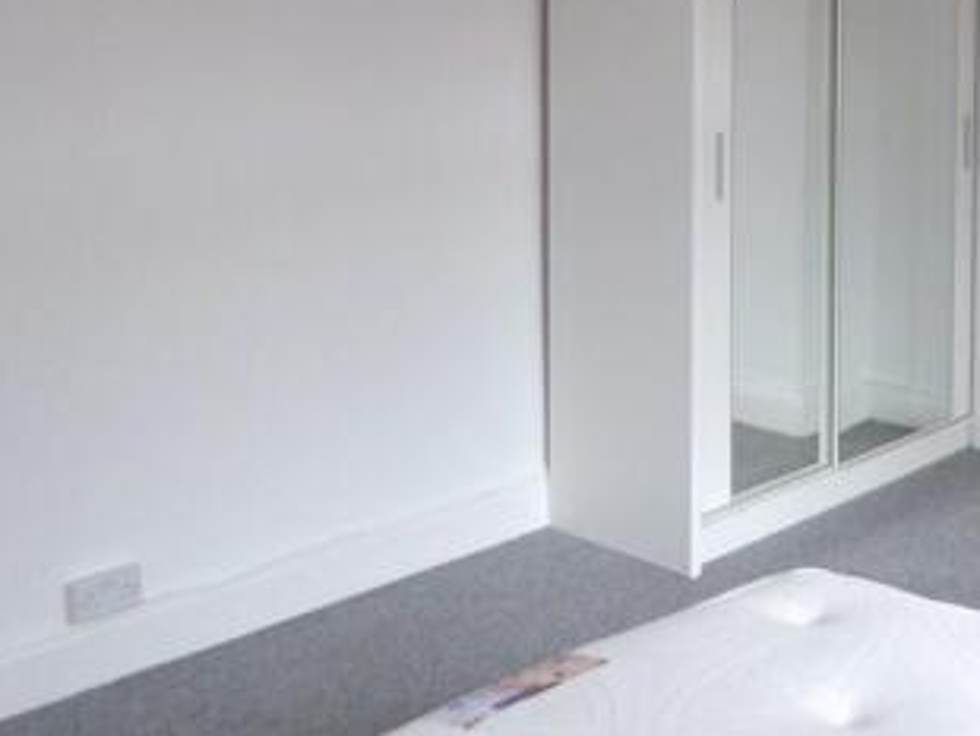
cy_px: 115
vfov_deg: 30.0
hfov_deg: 37.9
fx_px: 1332
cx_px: 865
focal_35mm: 47
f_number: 3.3
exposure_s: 1/125
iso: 500
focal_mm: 4.3
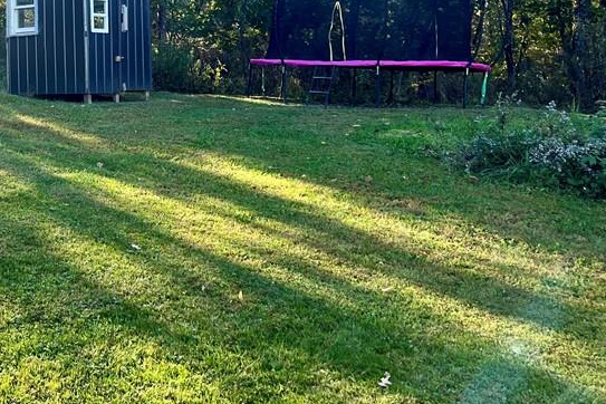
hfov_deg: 36.3
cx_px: 54
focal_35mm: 51
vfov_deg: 25.4
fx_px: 858
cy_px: 15
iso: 50
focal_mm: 5.7
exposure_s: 1/738
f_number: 1.5
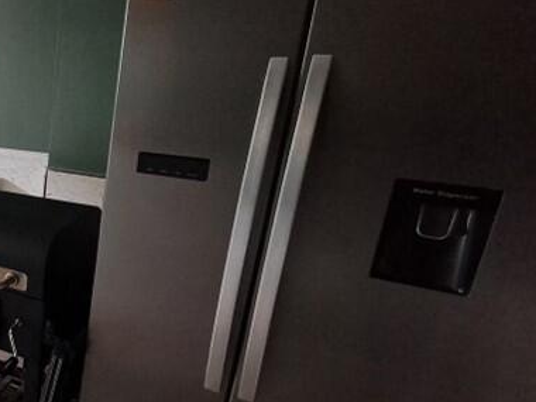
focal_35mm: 35
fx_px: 542
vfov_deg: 40.6
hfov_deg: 37.5
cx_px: -128
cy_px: 223
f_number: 2.2
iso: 200
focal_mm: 1.74
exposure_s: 1/50
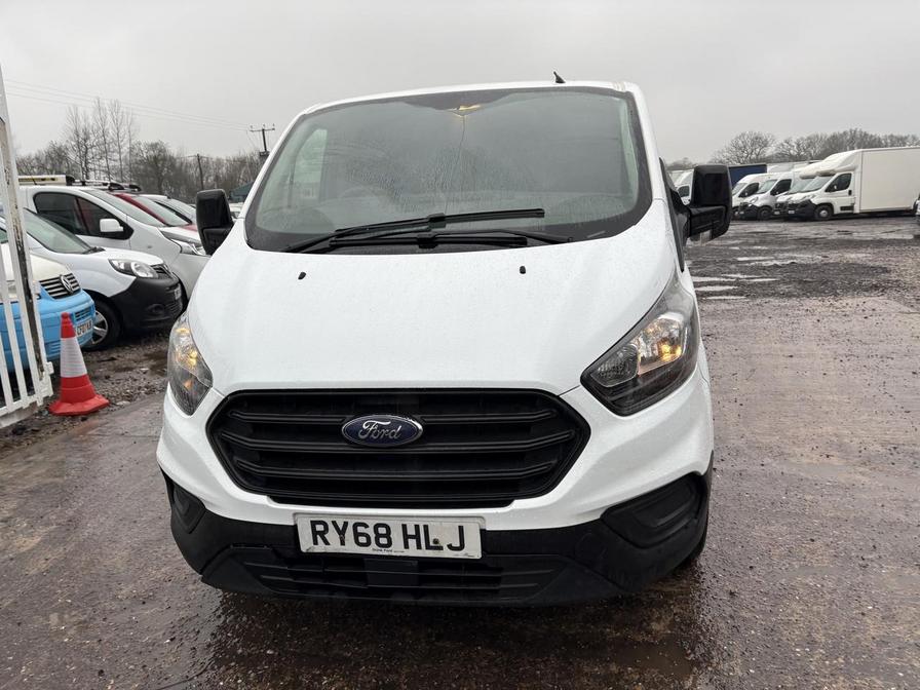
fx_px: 691
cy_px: 345
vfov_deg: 53.1
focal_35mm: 26
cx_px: 460
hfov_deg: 67.3
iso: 32
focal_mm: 5.96
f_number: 1.6
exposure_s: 1/162
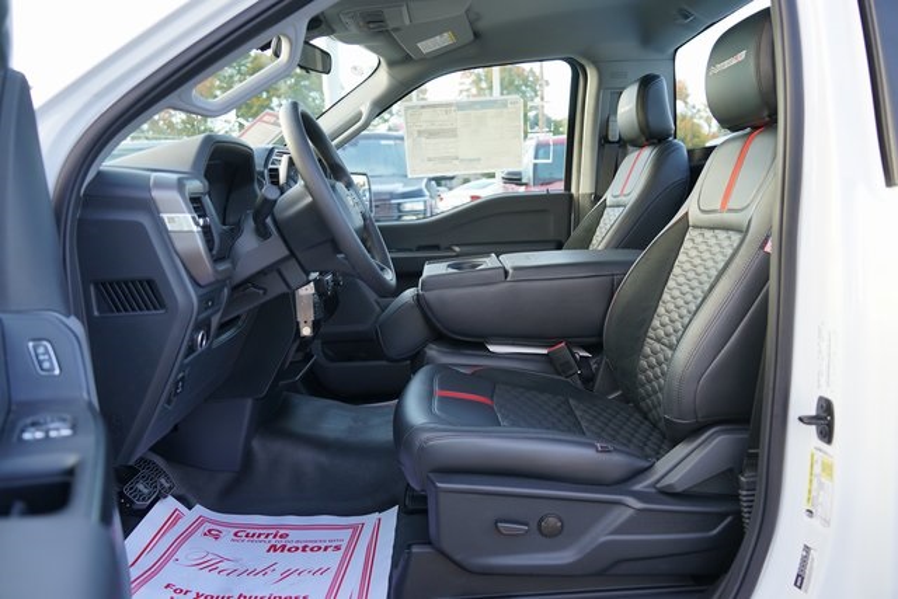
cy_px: 300
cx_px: 449
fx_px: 748
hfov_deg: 61.9
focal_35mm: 30
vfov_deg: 43.6
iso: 125
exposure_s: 1/60
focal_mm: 30
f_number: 4
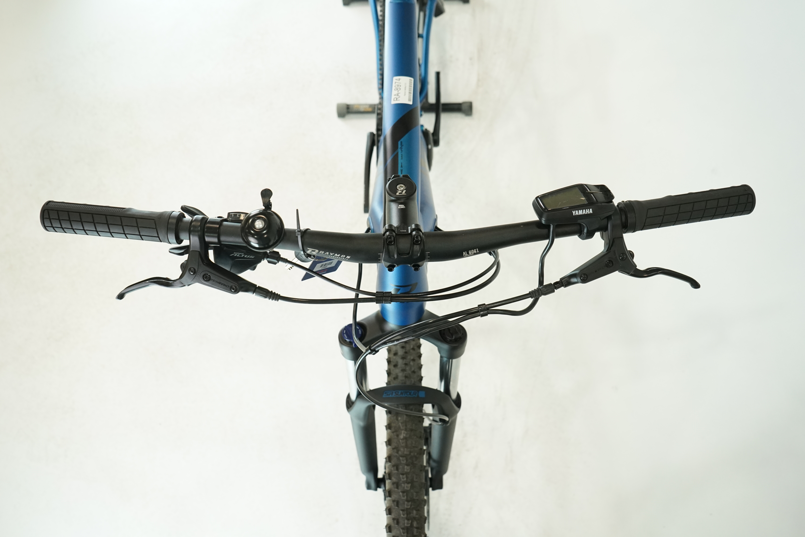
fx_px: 626
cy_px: 268
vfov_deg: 46.4
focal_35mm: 28
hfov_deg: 65.5
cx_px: 402
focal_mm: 28
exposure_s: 1/200
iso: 1600
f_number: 5.6
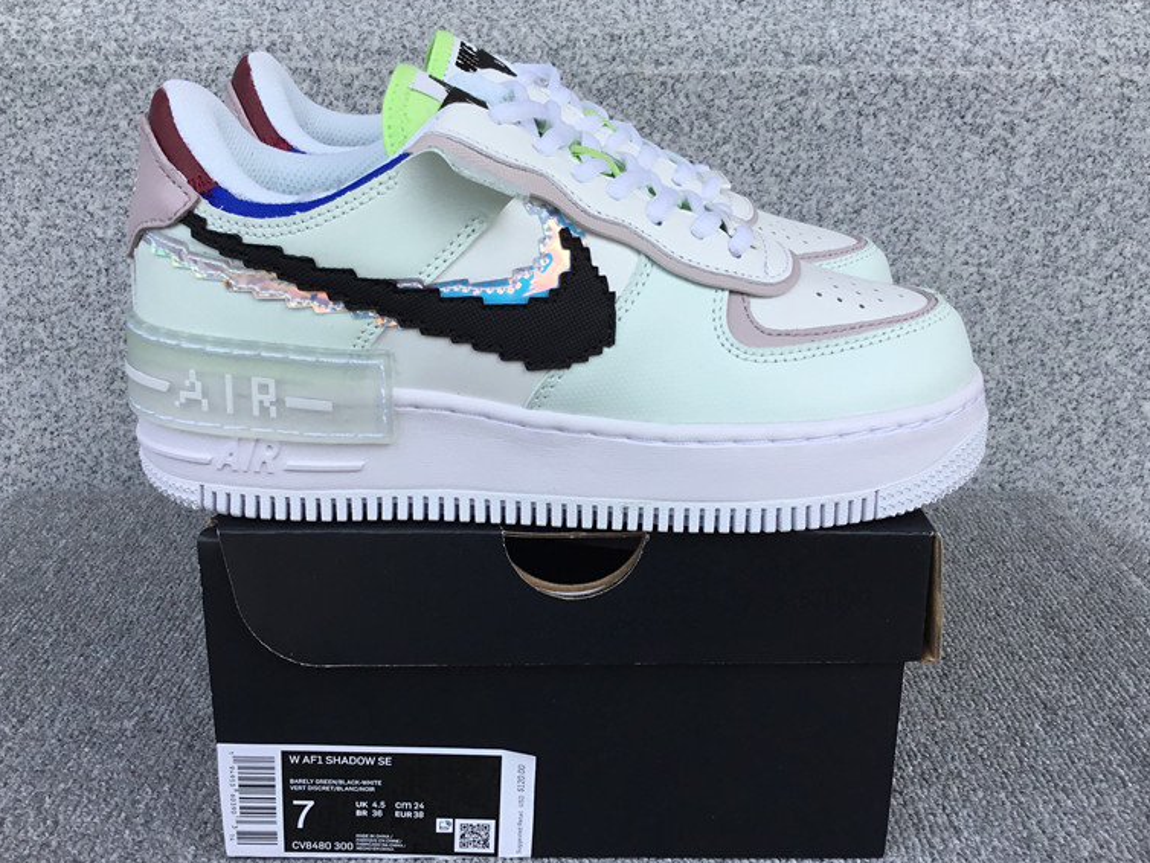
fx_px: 1230
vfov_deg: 38.7
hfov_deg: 50.1
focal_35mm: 37
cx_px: 558
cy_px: 423
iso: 25
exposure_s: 1/522
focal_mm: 3.3
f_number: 2.4
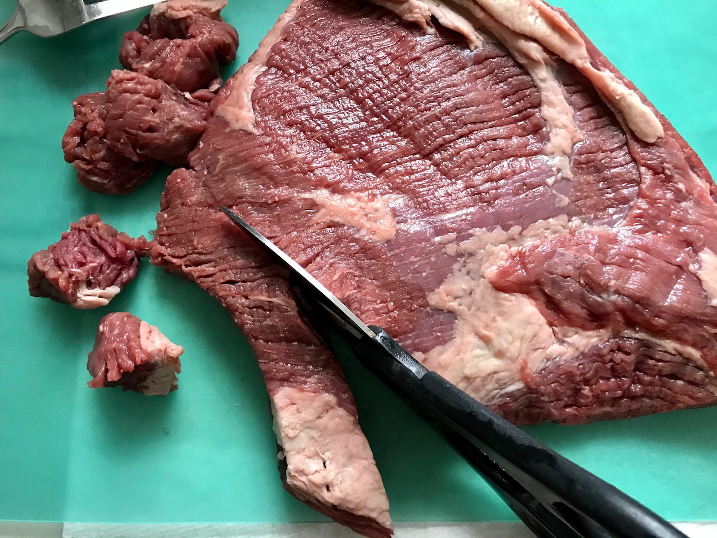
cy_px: 269
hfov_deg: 63.4
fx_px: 580
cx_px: 358
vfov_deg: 49.7
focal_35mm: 28
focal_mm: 3.99
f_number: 1.8
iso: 64
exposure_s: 1/15
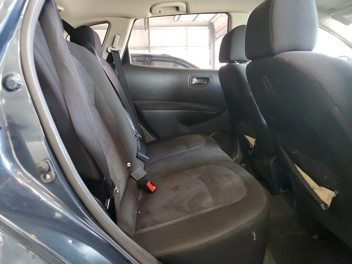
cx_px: 176
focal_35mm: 26
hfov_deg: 67.3
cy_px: 132
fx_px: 264
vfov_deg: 53.1
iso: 407
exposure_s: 1/60.2
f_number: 1.5
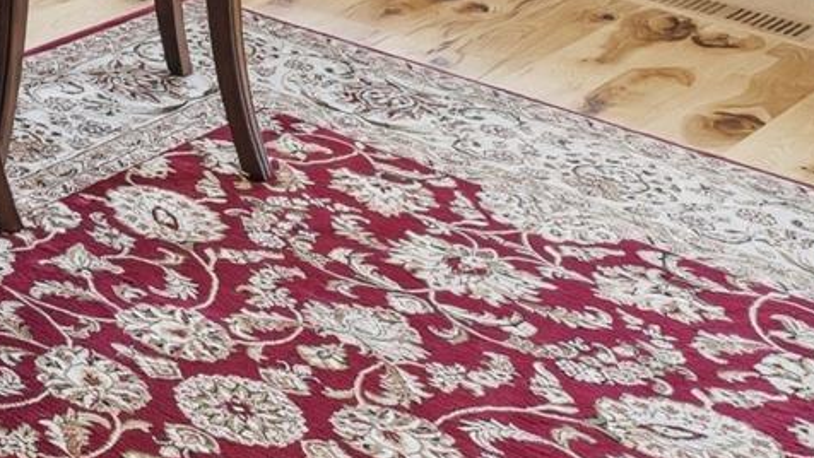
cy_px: -578
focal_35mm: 77
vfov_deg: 12.8
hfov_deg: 22.1
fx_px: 1662
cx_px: -446
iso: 100
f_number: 11
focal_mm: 14
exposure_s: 1/8
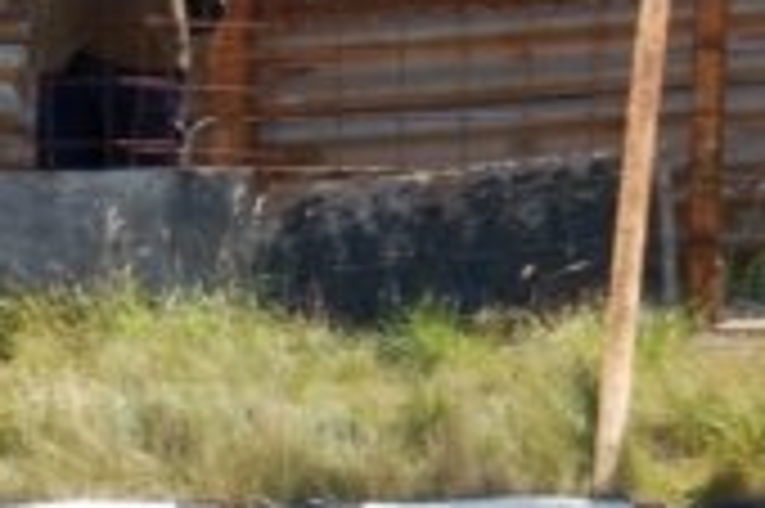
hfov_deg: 5.6
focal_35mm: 367
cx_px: -414
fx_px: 7789
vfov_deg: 3.7
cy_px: 791
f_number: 5.3
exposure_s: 1/800
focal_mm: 65
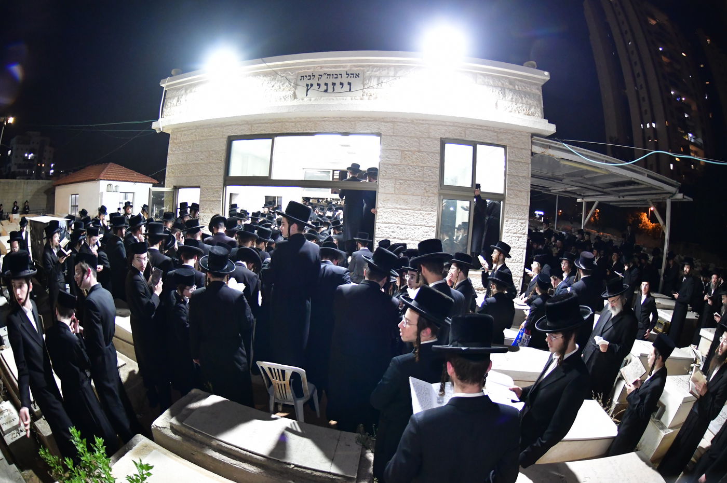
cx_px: 364
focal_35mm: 15
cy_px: 242
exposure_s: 1/100
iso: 4000
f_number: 5.6
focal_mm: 10.5
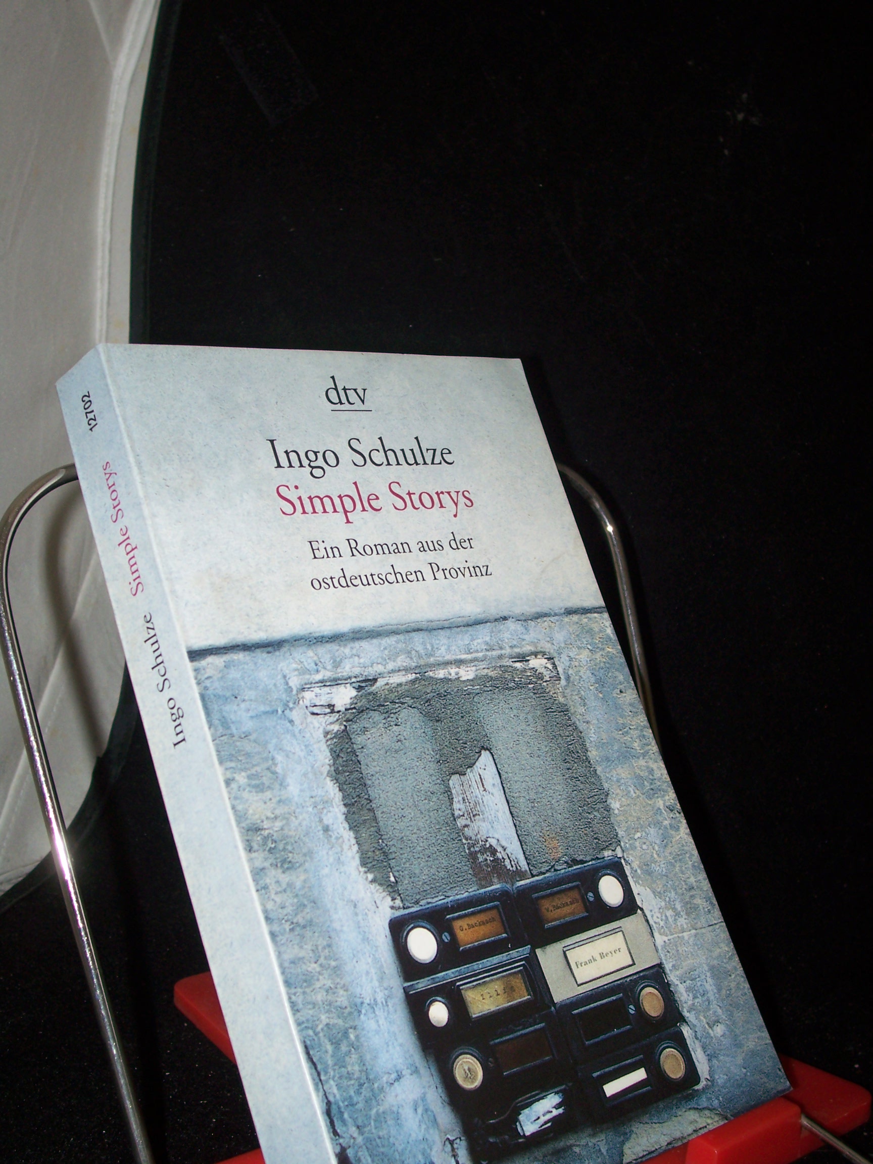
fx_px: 1412
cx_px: 436
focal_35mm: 42
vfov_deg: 44.8
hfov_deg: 34.3
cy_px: 582
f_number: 2.8
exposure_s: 1/60
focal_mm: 7
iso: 80
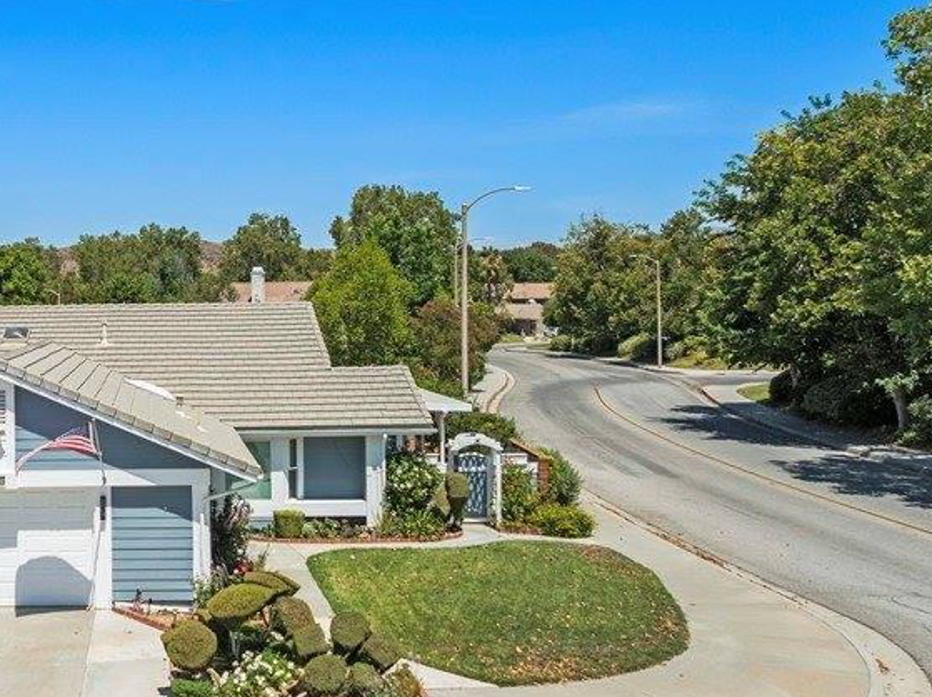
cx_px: 122
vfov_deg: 32.5
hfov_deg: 40.3
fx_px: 1183
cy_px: 474
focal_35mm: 44
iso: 100
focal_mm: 12.29
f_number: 2.8
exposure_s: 1/2000
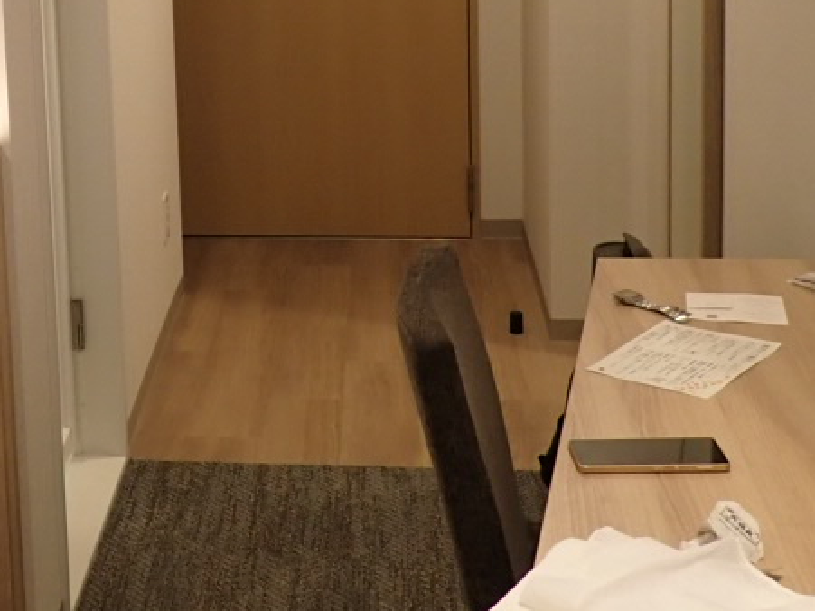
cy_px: -9
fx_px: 1671
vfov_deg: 20.0
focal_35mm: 71
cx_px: 58
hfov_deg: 26.4
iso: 200
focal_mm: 4.5
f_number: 2
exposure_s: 1/40
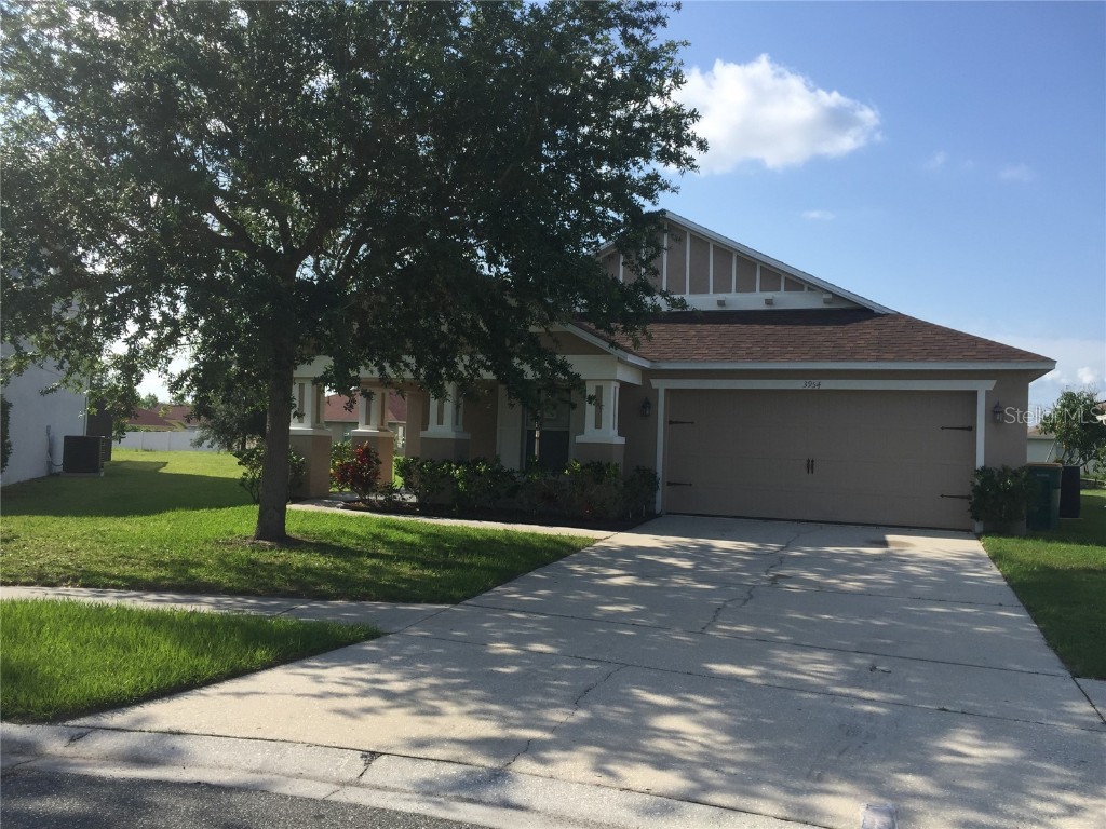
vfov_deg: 48.2
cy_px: 414
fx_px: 927
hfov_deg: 61.7
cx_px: 553
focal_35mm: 29
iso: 32
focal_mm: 4.15
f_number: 2.2
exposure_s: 1/1647
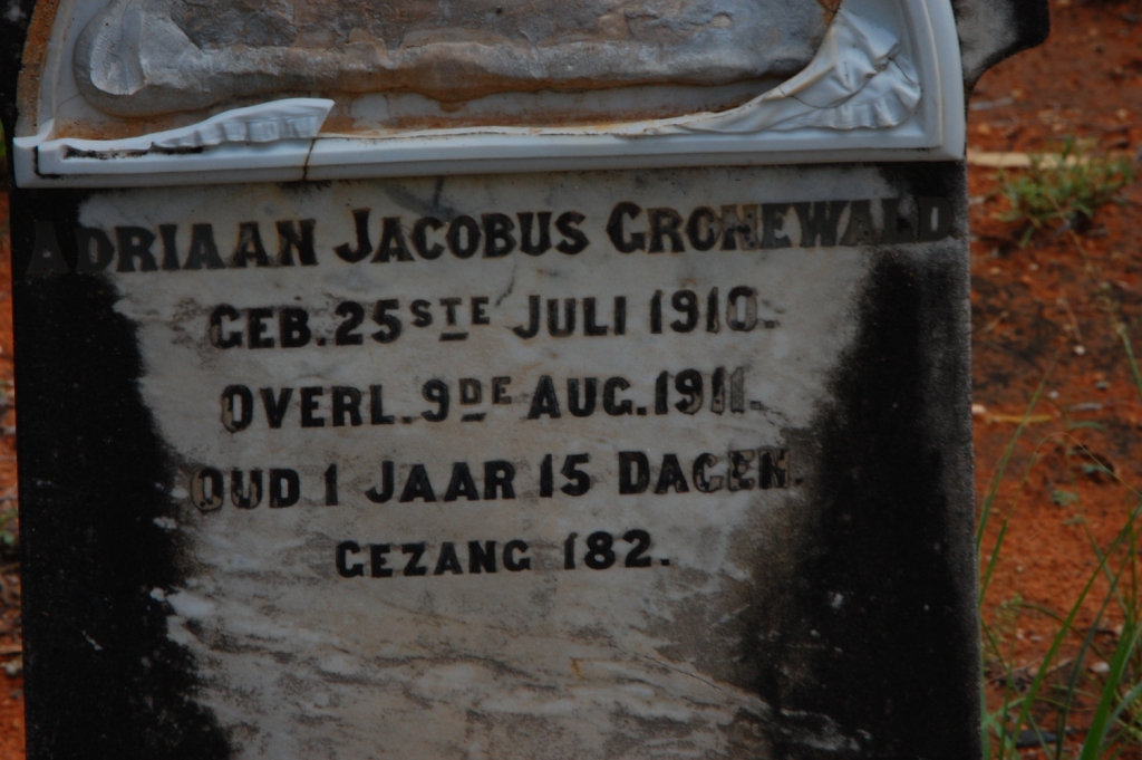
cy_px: 380
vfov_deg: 5.4
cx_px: 571
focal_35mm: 255
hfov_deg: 8.1
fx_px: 8082
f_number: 18
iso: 400
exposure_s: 1/125
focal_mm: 170
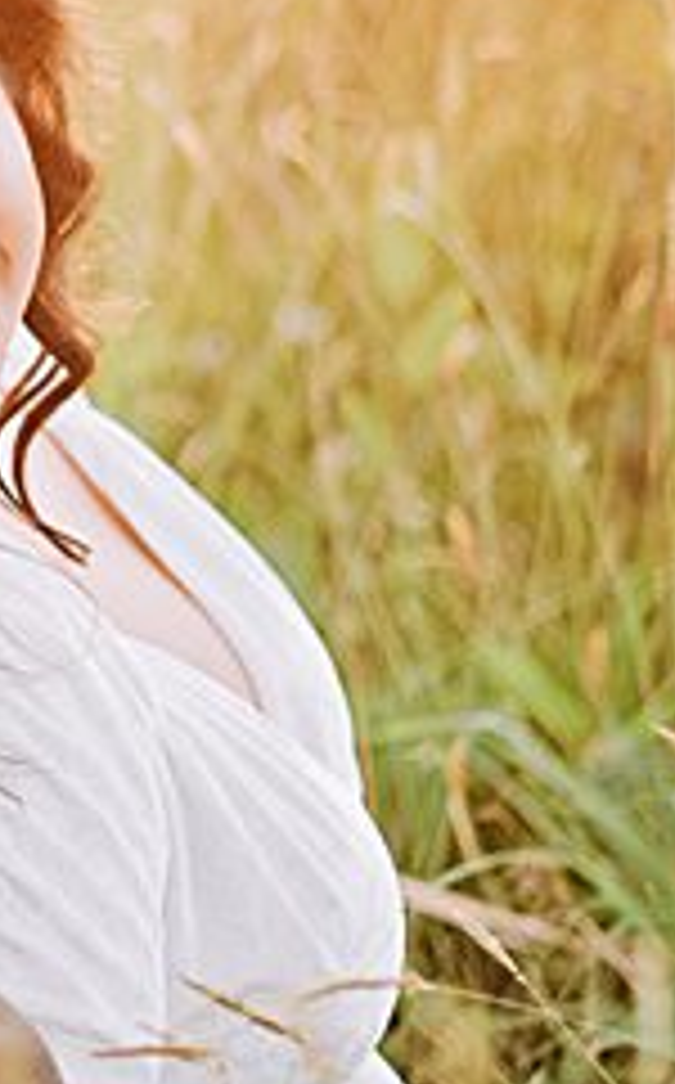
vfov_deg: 10.5
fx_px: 5875
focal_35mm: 199
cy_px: 277
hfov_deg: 6.4
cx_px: -558
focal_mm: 50
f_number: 1.4
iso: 640
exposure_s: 1/2000
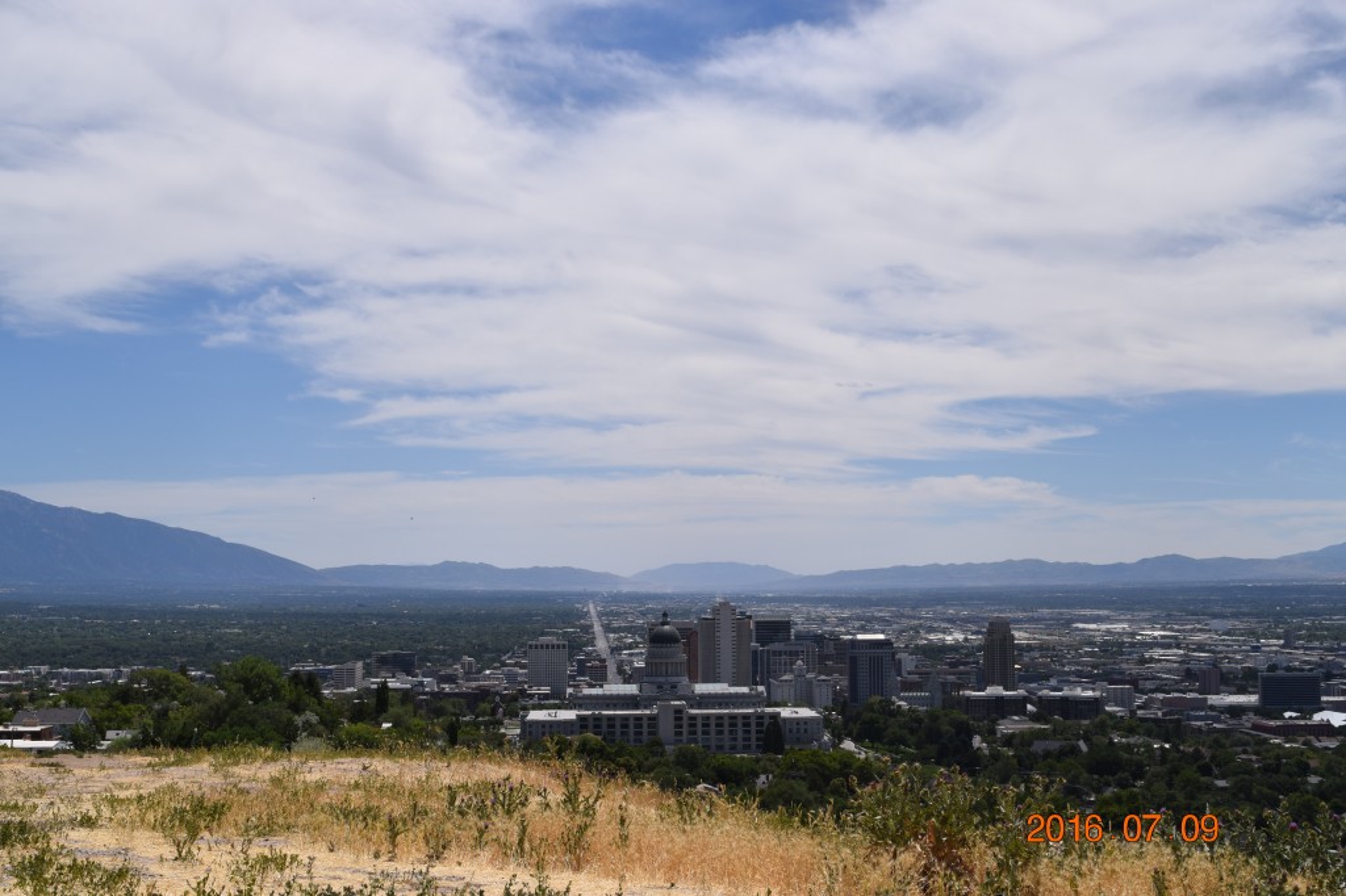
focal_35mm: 45
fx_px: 1682
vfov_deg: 29.8
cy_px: 448
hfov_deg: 43.6
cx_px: 673
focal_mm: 30
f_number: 11
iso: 200
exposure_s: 1/500
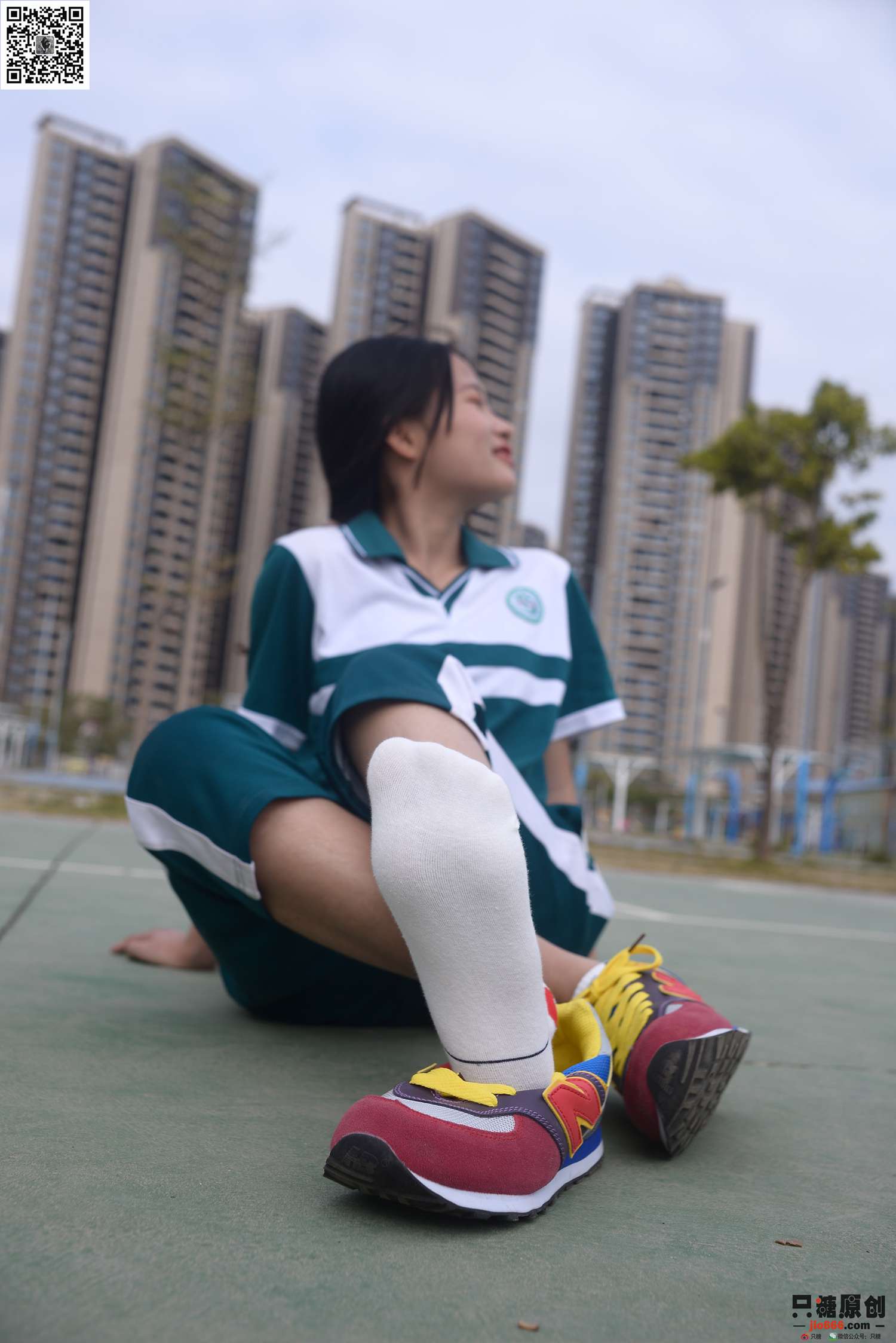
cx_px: 448
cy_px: 672
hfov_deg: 37.9
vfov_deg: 54.4
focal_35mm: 35
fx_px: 1305
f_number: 6.3
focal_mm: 35
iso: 160
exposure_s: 1/800
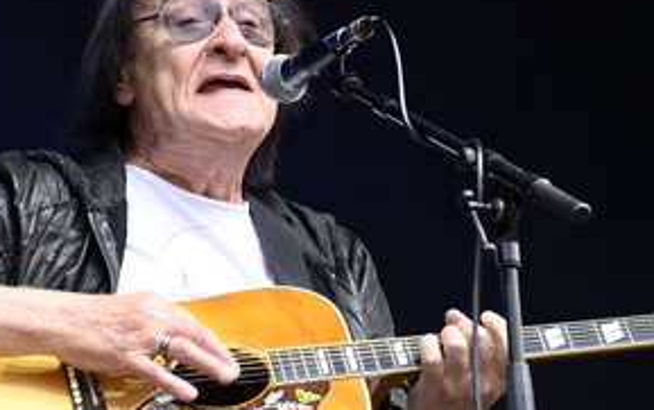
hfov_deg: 5.3
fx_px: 7080
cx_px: 193
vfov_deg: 3.3
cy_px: 233
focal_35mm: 397
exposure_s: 1/200
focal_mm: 250
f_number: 6.3
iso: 640
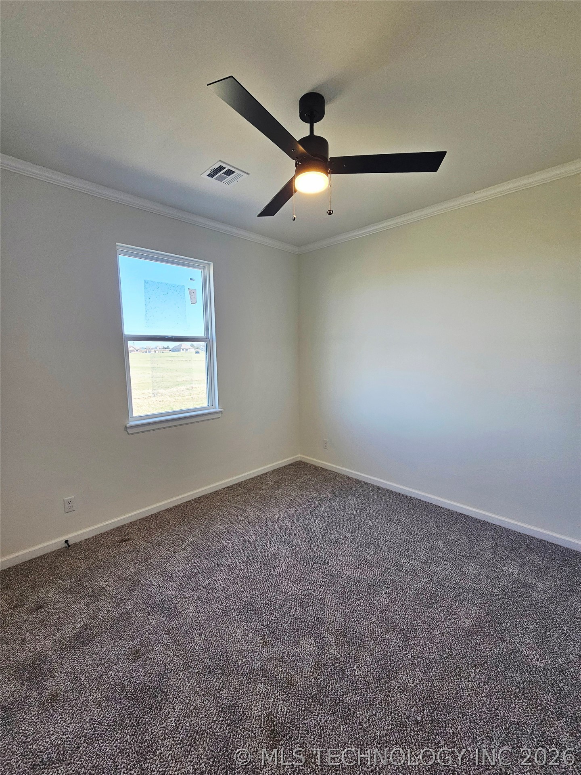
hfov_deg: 89.9
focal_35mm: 13
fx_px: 291
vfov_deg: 106.2
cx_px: 290
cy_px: 388
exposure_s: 1/120
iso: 80
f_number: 2.2
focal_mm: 2.2
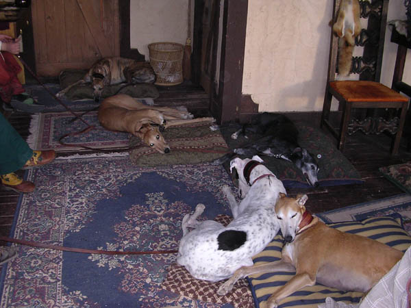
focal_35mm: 38
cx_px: 206
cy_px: 154
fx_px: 451
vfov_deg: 37.7
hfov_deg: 49.0
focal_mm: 5.8
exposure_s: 1/60.1
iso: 172
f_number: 2.8
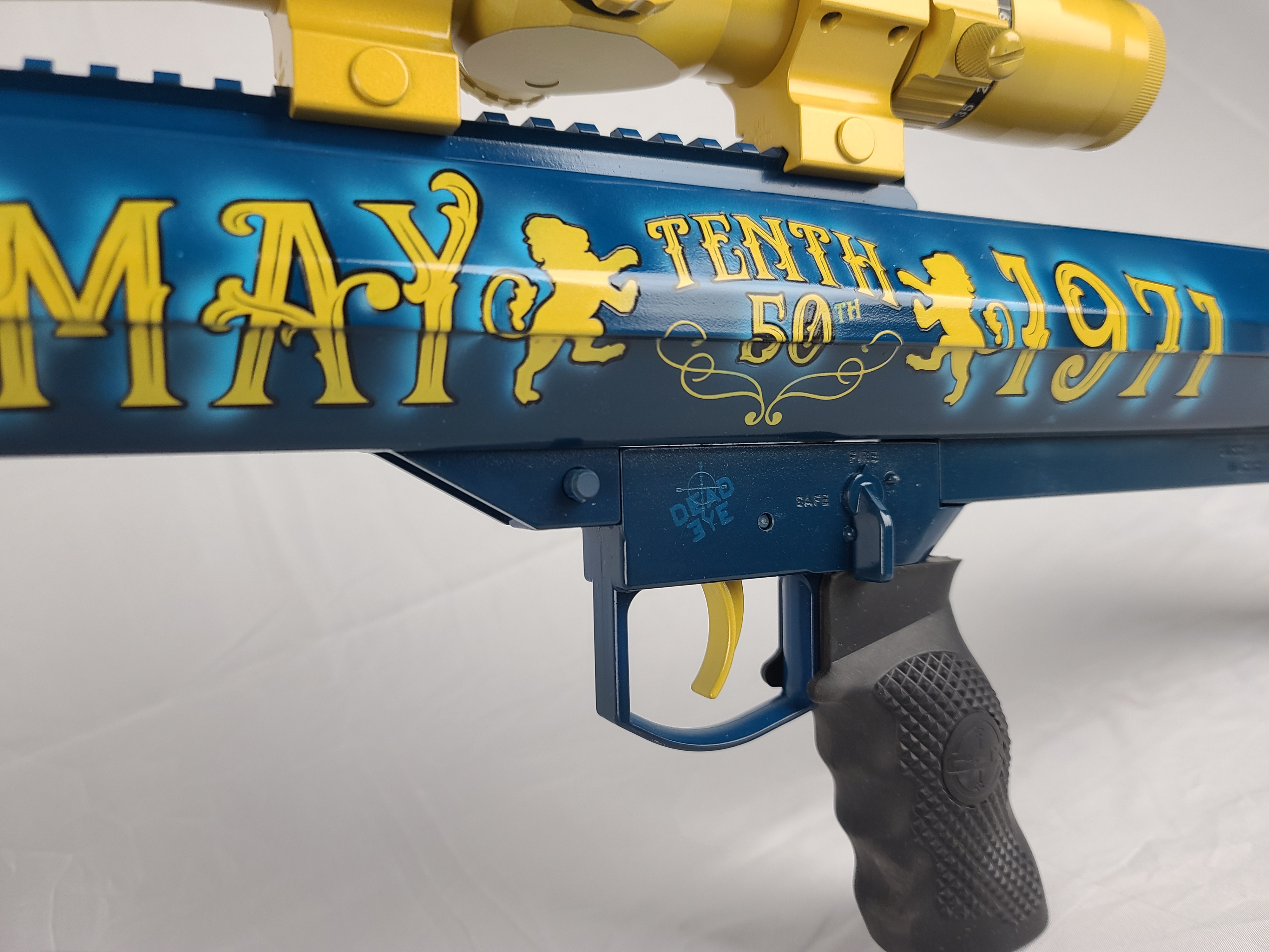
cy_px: 476
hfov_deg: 69.4
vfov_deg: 54.9
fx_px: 916
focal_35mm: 25
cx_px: 634
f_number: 1.8
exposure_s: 1/60
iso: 64
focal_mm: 7
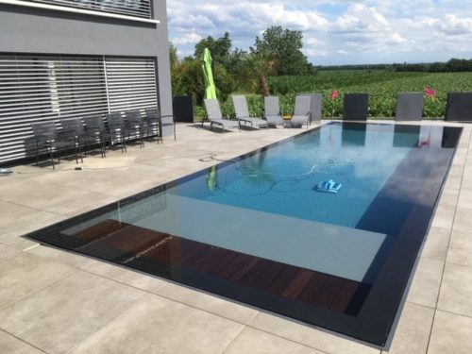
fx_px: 395
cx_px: 236
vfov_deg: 48.2
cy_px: 177
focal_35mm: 29
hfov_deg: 61.7
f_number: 2.2
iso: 25
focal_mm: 4.15
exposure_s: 1/1538
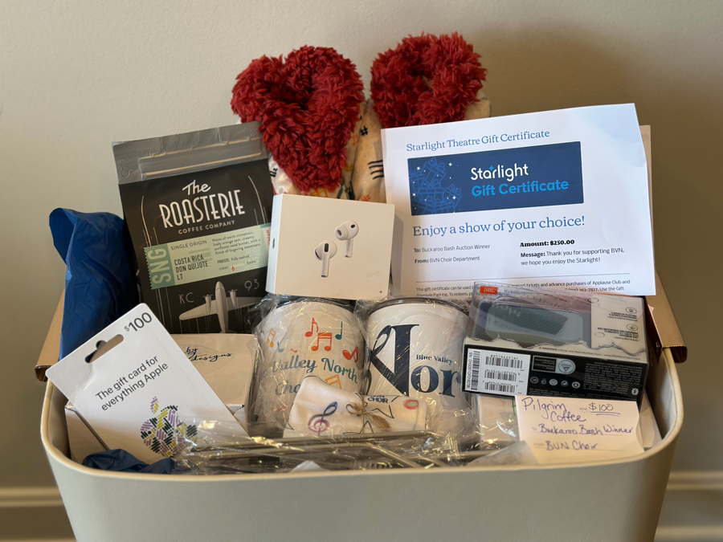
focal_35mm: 48
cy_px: 271
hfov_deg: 39.7
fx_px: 1003
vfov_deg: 30.3
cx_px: 362
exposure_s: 1/60
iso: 125
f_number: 1.78
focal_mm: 6.86
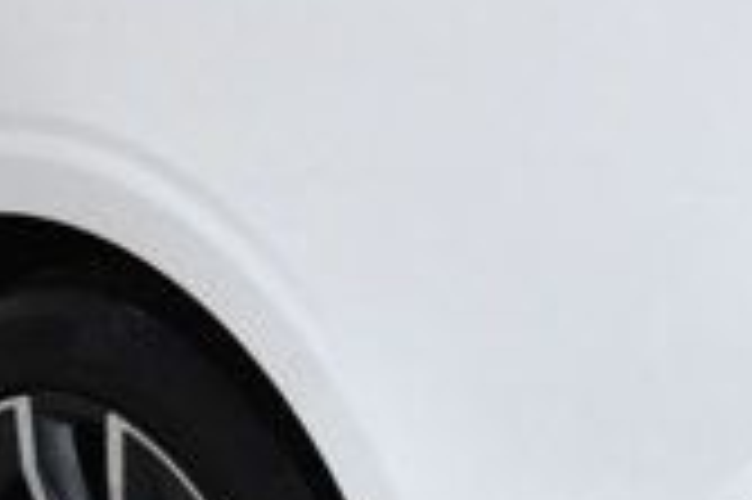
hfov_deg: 9.9
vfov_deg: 6.6
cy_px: 81
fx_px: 4341
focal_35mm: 208
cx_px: 414
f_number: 11
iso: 2500
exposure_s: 1/500
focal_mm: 23
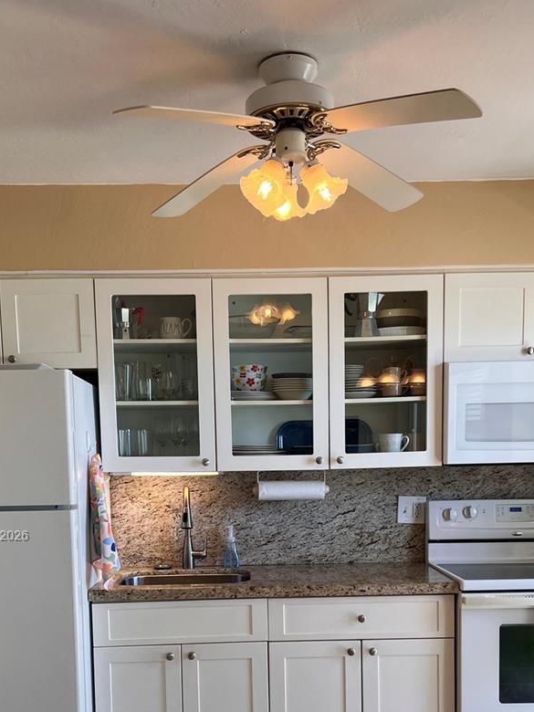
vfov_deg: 45.1
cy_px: 537
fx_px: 823
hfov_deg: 36.0
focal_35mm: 40
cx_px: 270
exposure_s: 1/211
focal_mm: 5.7
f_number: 1.5
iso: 40
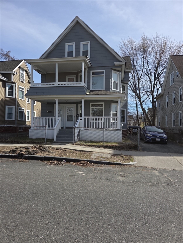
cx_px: 92
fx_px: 162
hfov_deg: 58.9
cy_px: 122
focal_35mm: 23
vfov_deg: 73.9
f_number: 1.8
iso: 25
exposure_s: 1/1601
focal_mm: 5.4
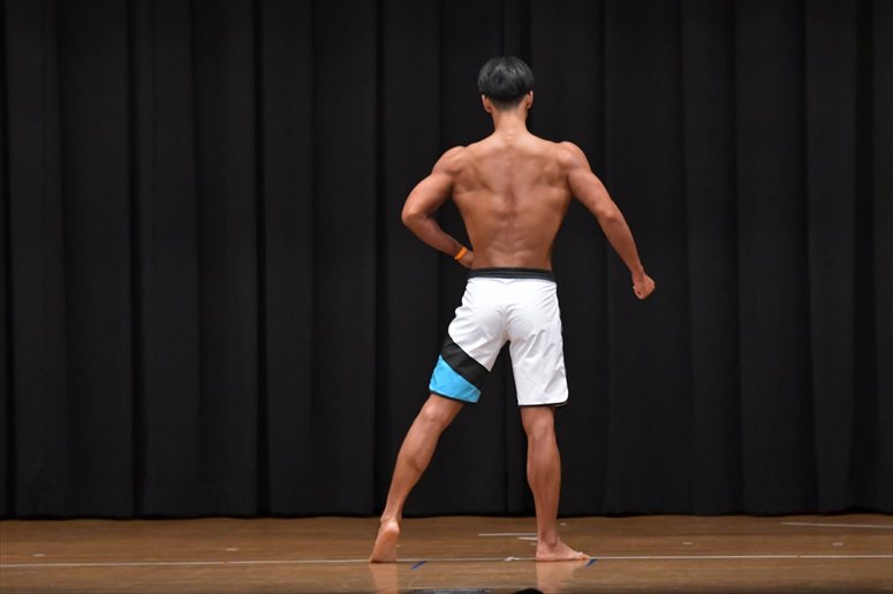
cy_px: 297
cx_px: 446
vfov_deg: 6.1
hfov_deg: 9.2
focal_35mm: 225
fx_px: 5579
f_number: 5.6
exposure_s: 1/400
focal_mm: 150
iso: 6400
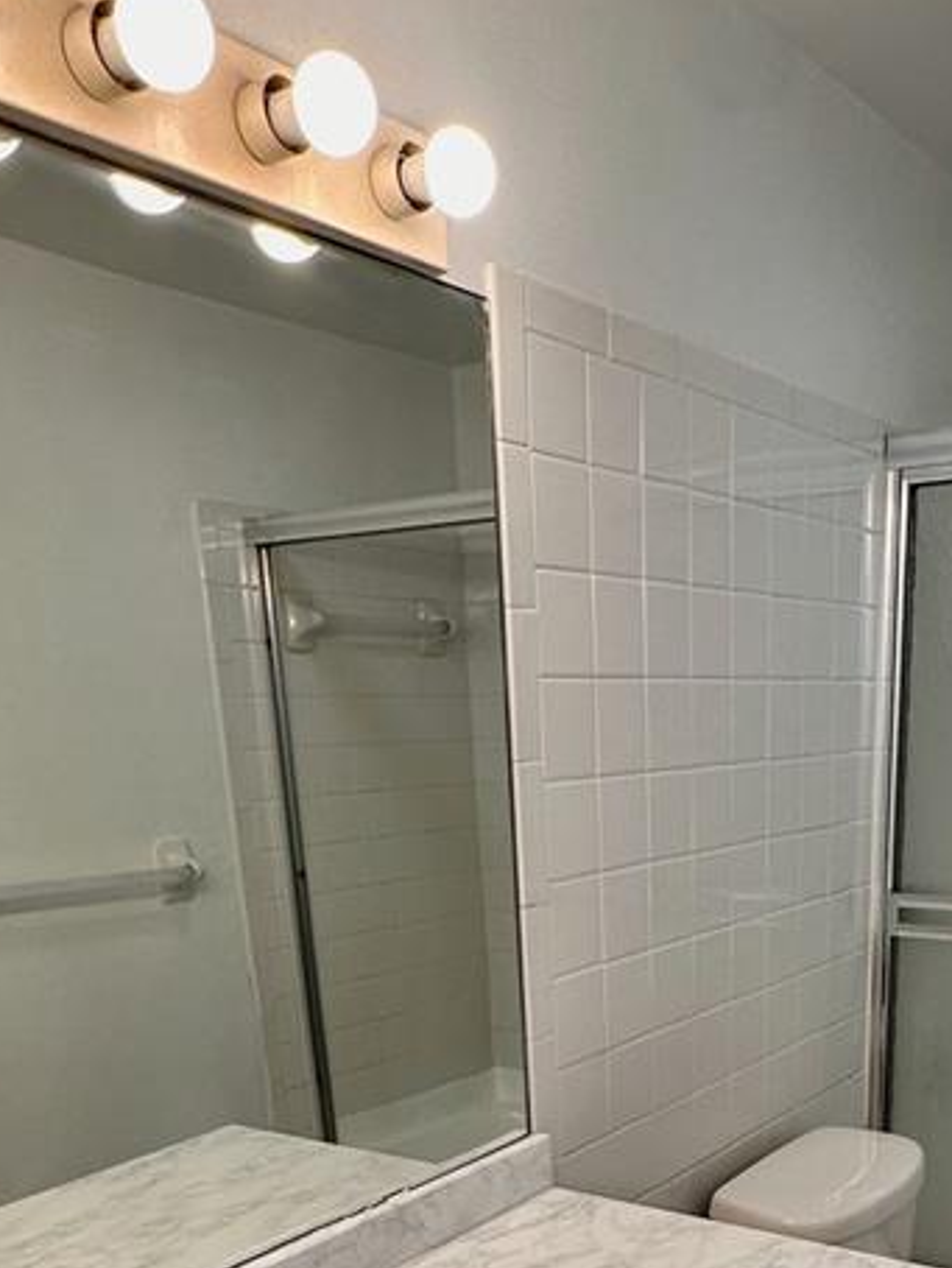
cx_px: 631
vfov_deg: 45.2
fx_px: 1355
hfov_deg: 38.3
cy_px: 1156
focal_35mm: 37
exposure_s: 1/120
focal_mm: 2.22
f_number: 2.2
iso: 50
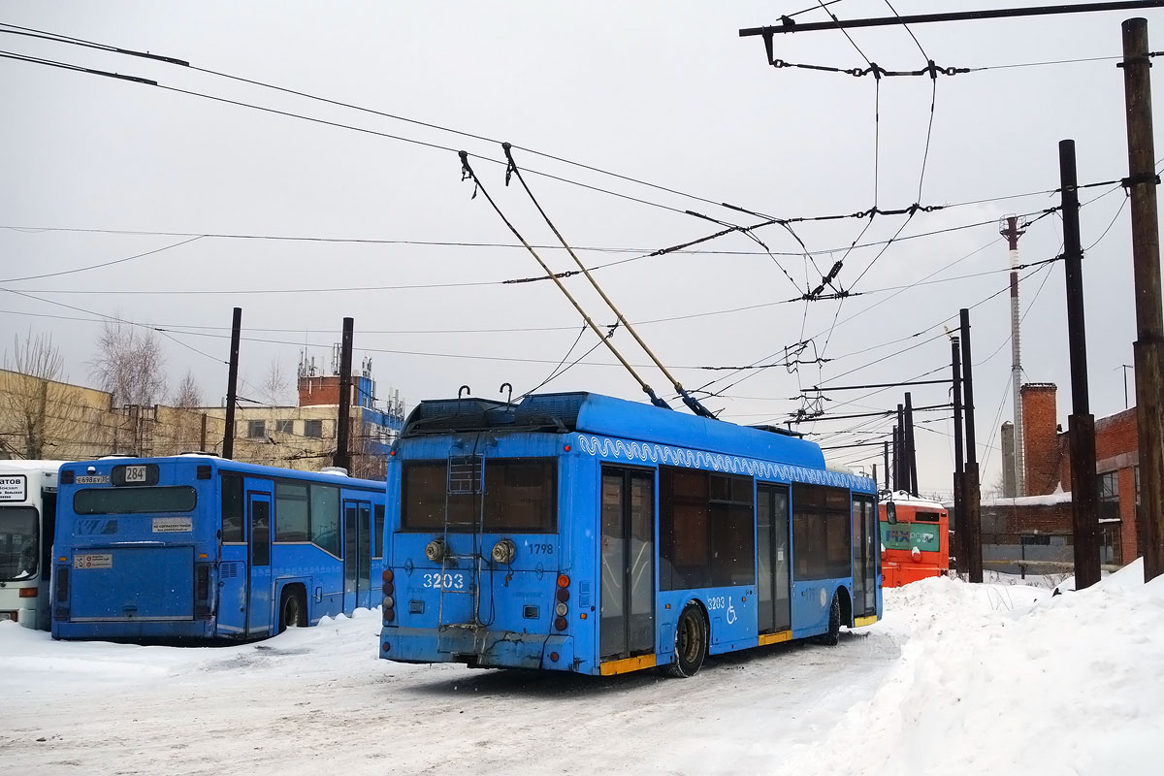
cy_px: 388
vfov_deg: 35.9
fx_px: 1196
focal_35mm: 37
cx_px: 582
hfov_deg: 51.9
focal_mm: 13.9
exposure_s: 1/500
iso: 125
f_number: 5.6
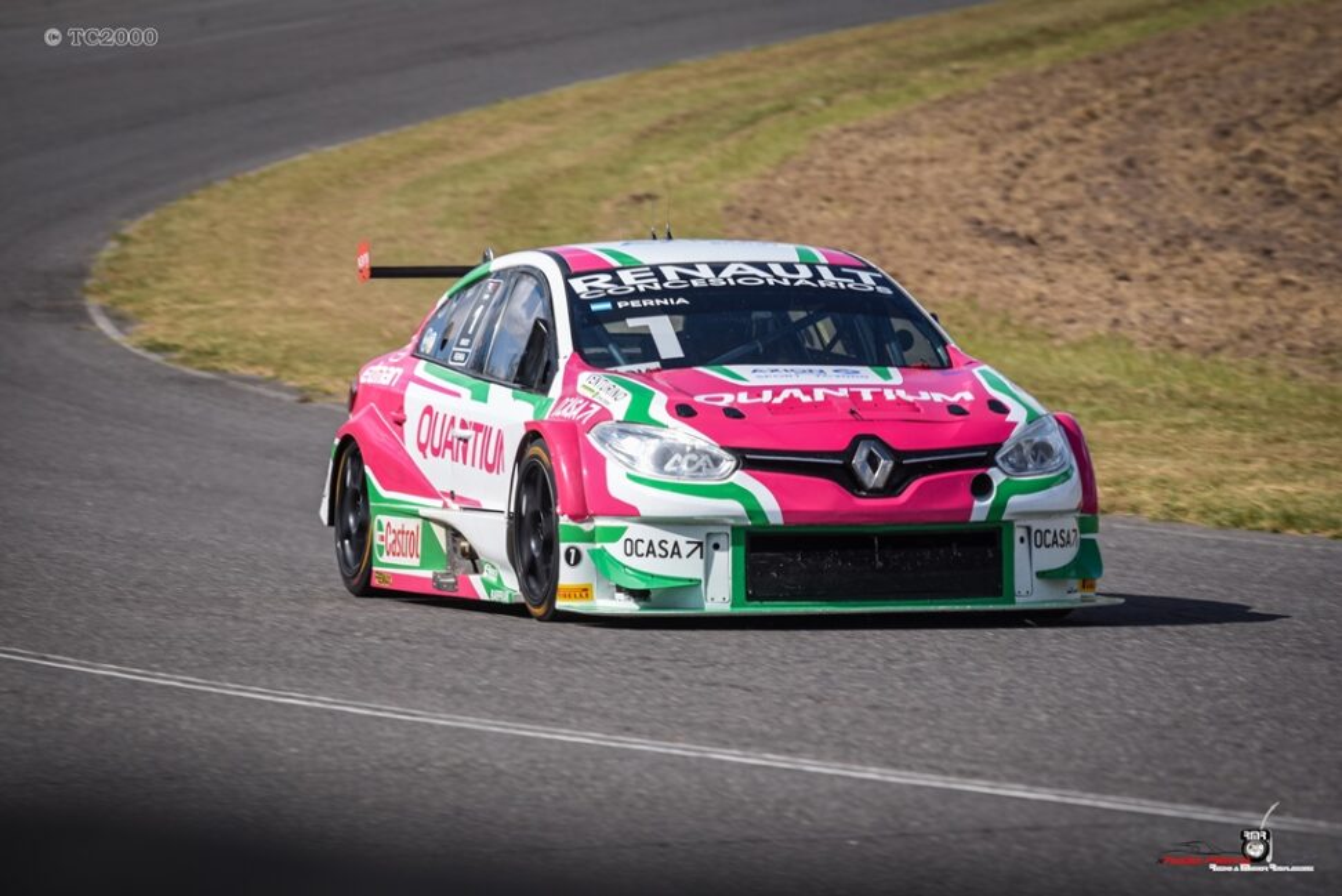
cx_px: 671
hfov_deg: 6.9
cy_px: 448
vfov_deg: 4.6
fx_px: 11188
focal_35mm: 300
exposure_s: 1/640
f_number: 9
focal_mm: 300
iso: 200
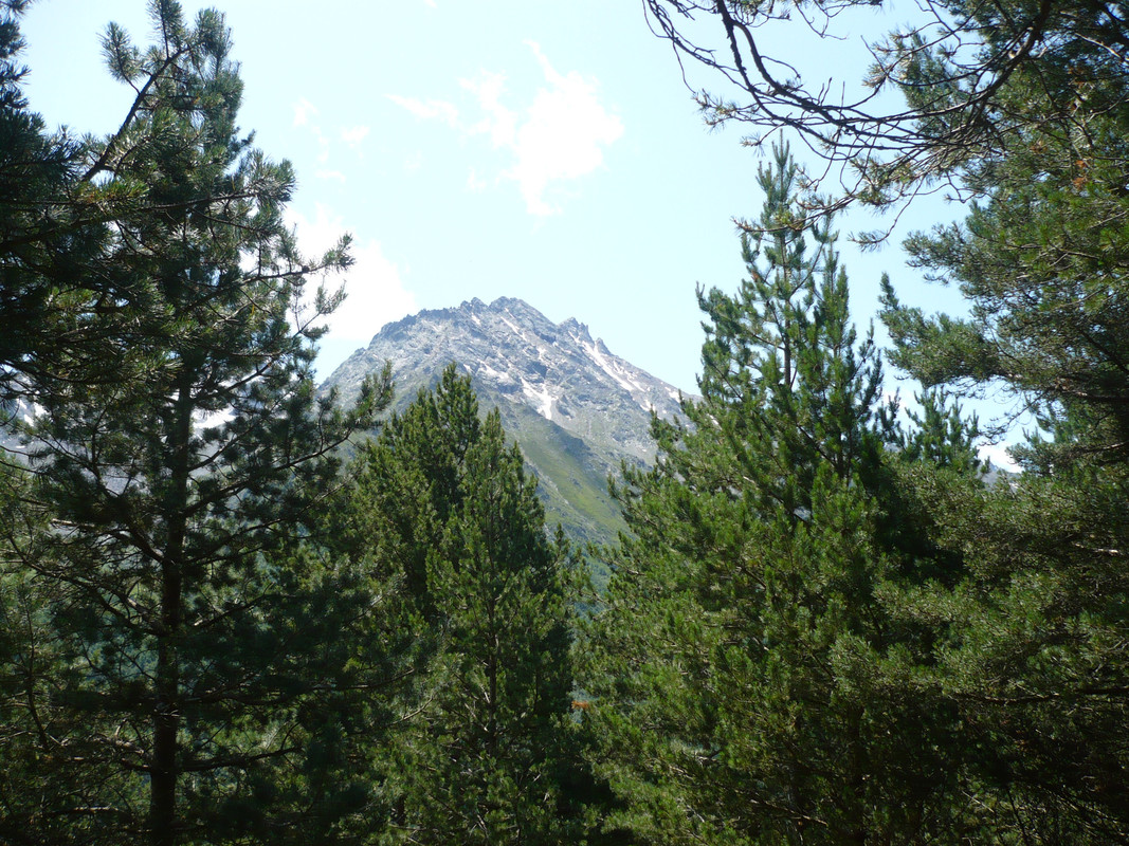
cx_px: 564
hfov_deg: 52.6
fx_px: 1141
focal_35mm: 35
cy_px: 423
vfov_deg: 40.7
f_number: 2.8
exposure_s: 1/800
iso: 100
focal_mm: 5.8
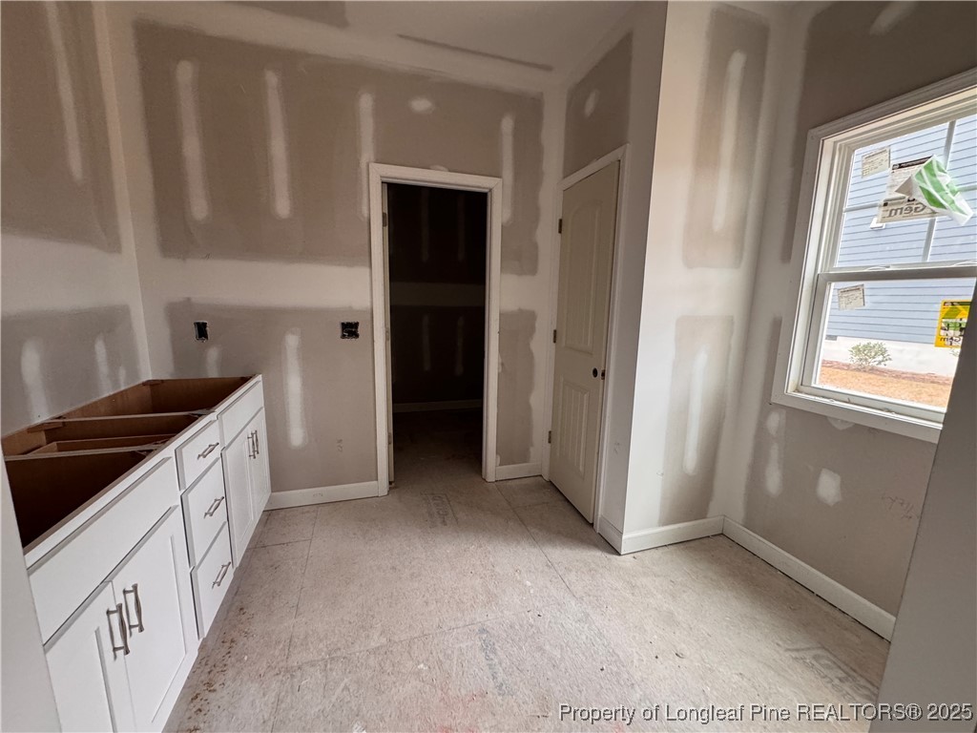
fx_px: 395
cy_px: 366
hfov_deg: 102.1
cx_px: 488
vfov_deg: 85.7
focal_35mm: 14
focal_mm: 2.22
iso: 400
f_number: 2.2
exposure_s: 1/60
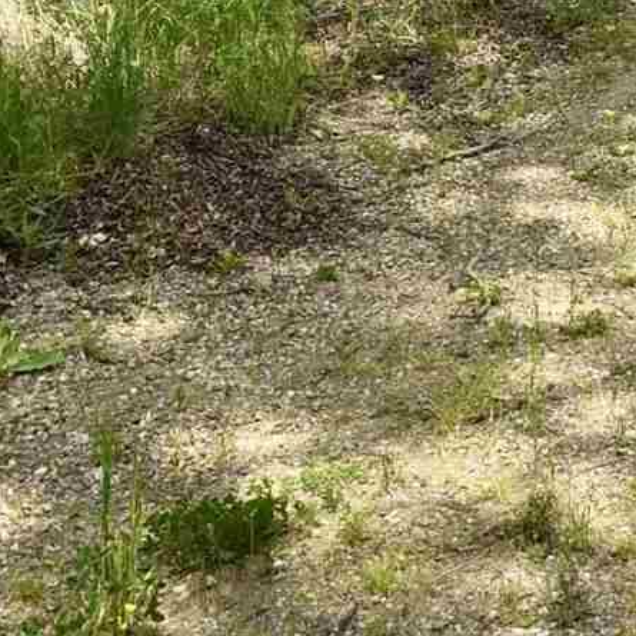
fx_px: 1829
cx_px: 660
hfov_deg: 19.1
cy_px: -528
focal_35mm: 88
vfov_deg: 16.4
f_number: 9
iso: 200
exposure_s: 1/320
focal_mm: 10
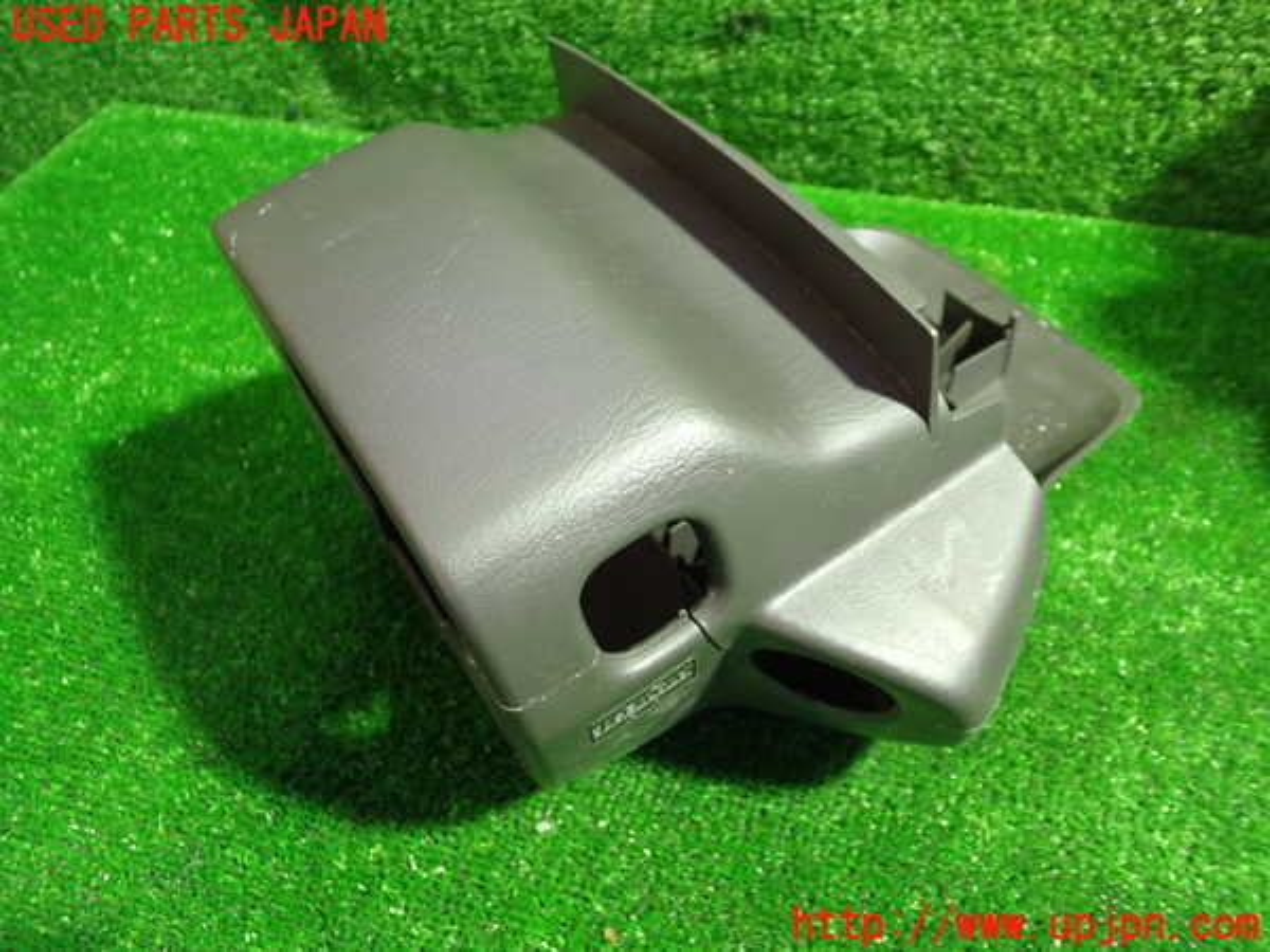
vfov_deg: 46.8
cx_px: 635
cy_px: 476
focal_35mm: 30
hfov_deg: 60.0
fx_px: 1101
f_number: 2.3
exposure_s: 1/30
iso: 640
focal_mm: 5.4
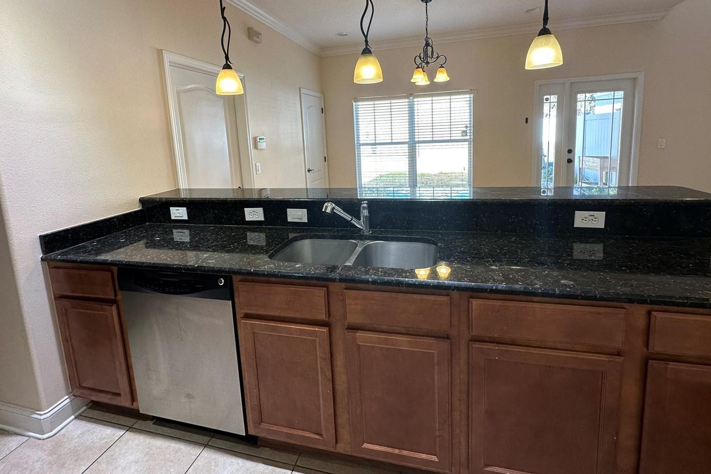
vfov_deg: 69.4
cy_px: 179
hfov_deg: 93.3
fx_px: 336
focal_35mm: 17
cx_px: 355
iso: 100
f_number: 2.2
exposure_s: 1/120
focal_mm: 2.22
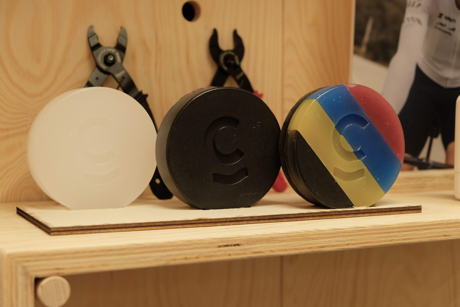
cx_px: 230
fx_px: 818
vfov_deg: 21.2
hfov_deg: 31.4
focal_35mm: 64
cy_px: 154
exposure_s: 1/20
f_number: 4
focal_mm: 42.5
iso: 800
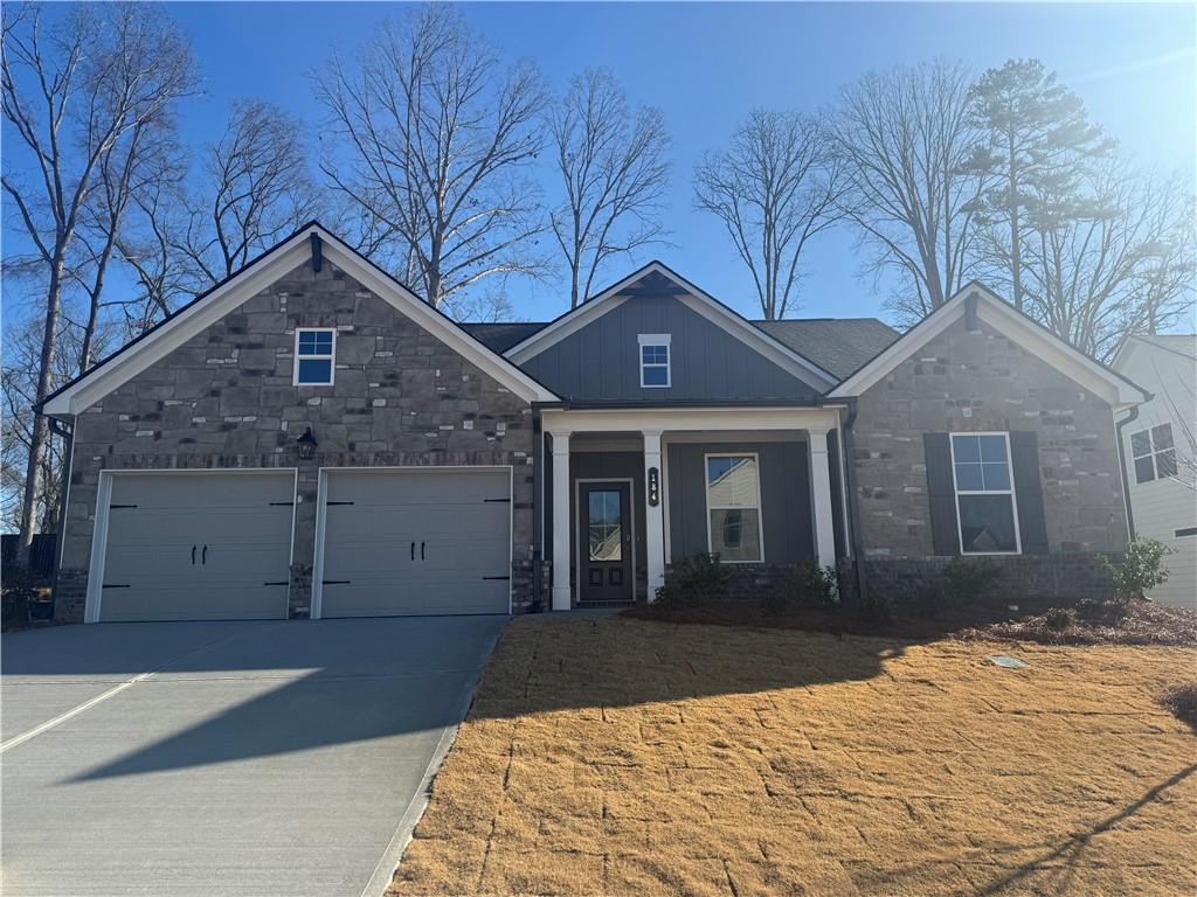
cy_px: 448
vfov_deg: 56.8
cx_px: 598
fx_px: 830
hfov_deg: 71.6
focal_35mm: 24
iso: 80
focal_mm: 6.76
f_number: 1.78
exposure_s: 1/4310
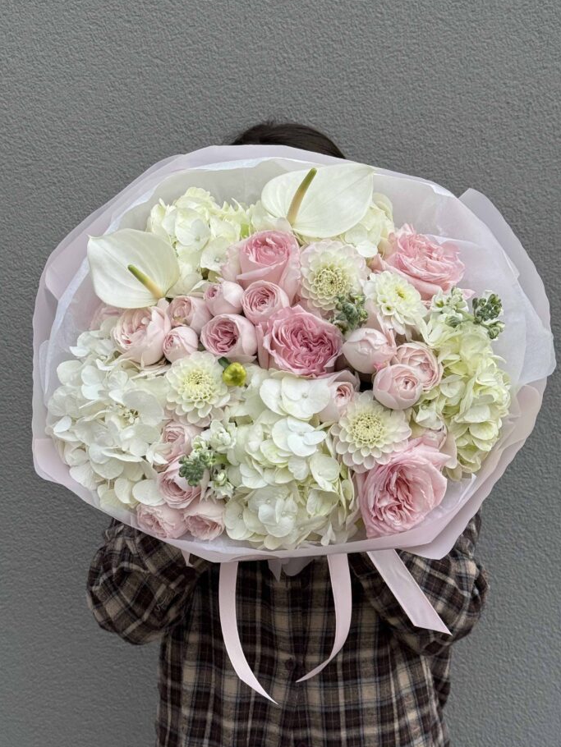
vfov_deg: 35.5
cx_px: 288
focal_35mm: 54
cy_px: 386
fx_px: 1166
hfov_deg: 27.0
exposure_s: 1/1543
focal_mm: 6.8
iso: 80
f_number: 1.8
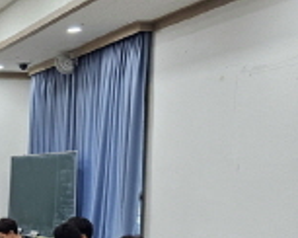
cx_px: -175
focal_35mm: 88
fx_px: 775
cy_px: 236
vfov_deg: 17.1
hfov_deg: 18.7
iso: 125
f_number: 1.7
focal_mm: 6.3
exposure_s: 1/120
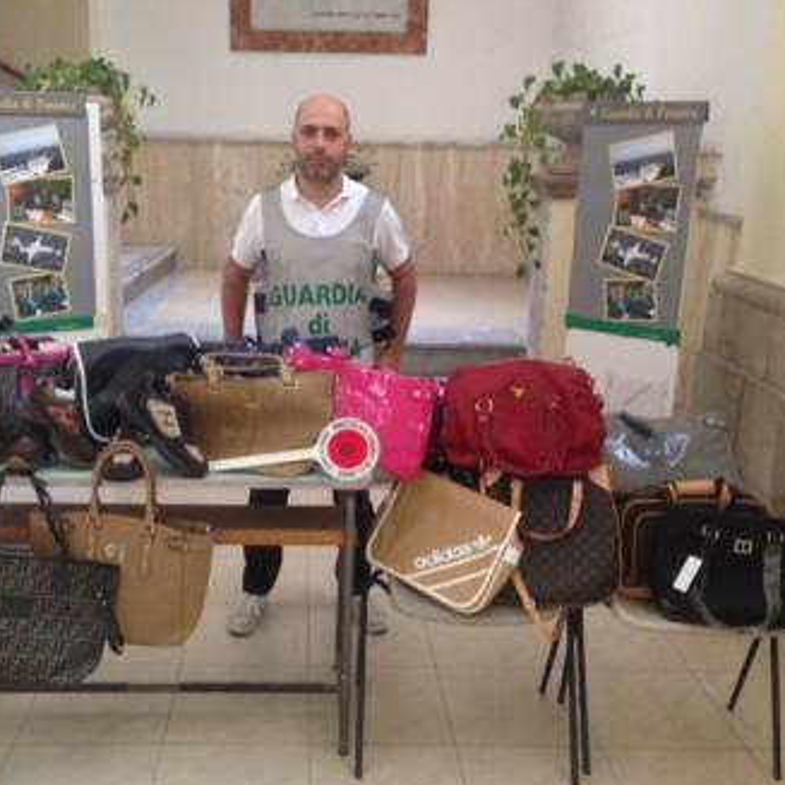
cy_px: 394
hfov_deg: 41.7
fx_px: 1026
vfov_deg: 41.9
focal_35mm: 40
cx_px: 322
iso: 200
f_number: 2.4
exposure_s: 1/20
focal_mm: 4.12
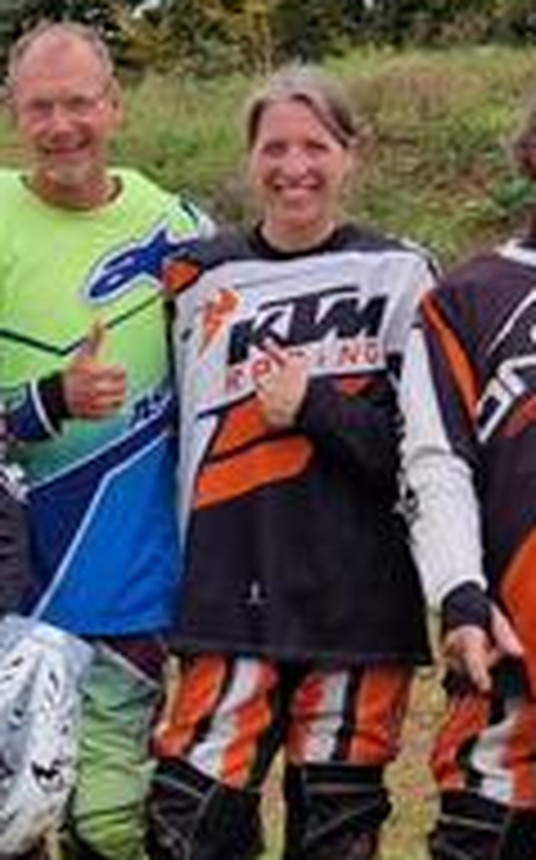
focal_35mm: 131
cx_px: -18
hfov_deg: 9.9
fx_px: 3069
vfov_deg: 15.9
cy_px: 581
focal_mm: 5.4
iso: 50
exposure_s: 1/331
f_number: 1.8
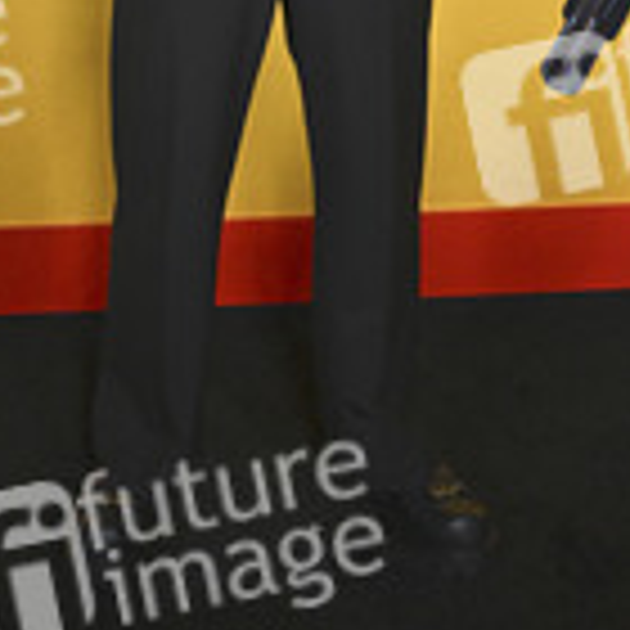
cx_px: 284
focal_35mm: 92
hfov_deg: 18.9
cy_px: -126
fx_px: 1894
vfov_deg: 18.0
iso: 2000
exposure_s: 1/250
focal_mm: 38
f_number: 6.3
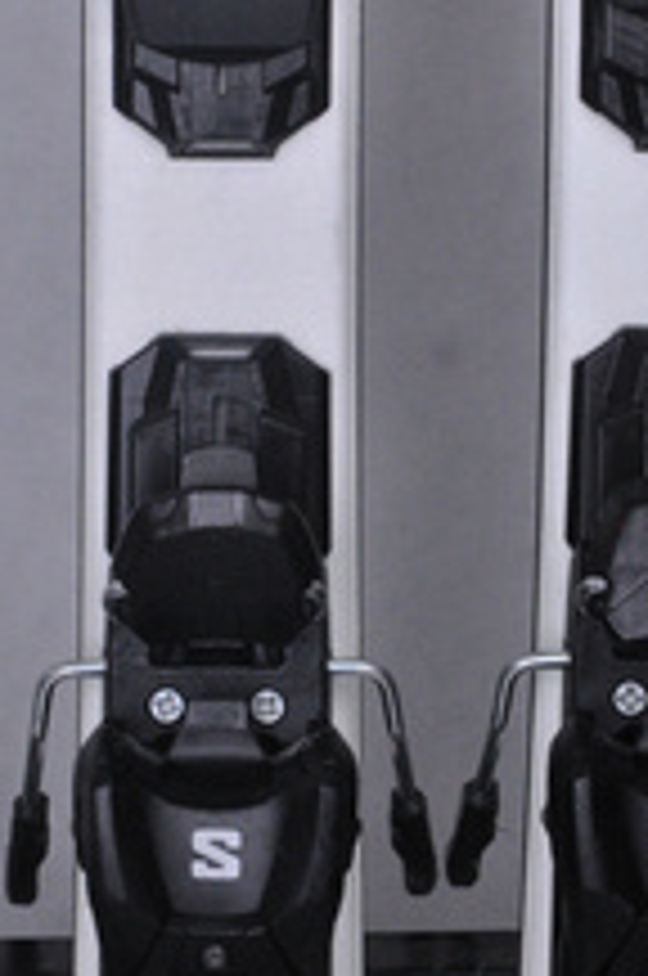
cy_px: 279
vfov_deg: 8.3
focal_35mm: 249
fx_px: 6744
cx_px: 452
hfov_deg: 5.5
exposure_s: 1/125
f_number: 9.5
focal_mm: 80
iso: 3200
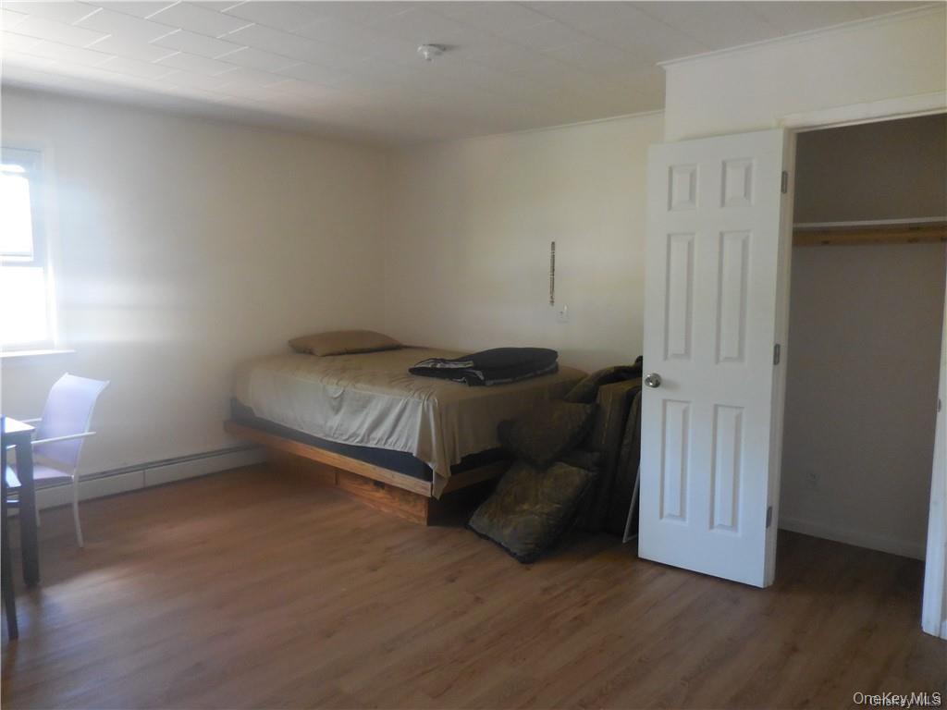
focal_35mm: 25
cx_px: 474
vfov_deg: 54.9
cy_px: 355
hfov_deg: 69.4
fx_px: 684
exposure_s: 1/30
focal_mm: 4.5
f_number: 3.3
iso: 320
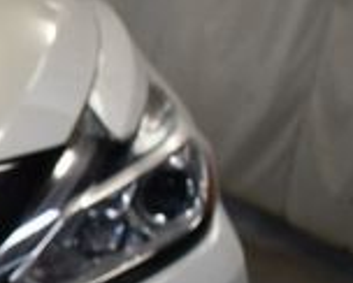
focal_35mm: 142
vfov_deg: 10.9
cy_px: 193
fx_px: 1485
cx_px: -372
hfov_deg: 12.0
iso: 640
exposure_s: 1/250
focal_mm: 18
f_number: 3.5
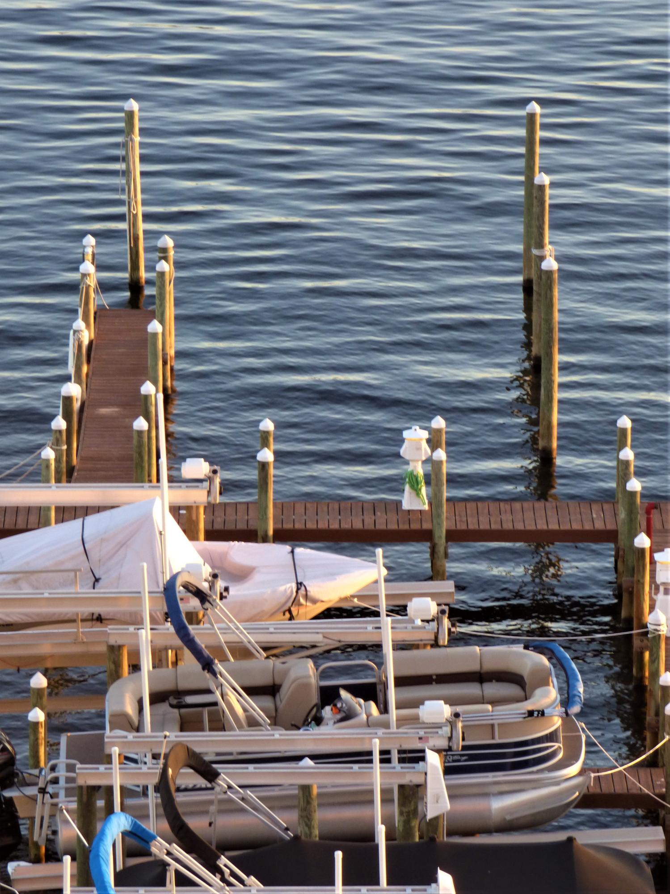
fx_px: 6530
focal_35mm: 253
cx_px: 335
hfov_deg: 5.9
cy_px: 447
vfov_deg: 7.8
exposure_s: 1/80
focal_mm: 41.14
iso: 160
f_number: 5.5
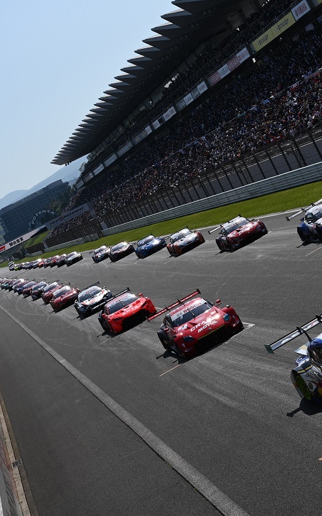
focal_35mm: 80
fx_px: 1124
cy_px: 257
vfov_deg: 25.8
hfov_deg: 16.1
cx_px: 291
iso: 100
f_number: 14
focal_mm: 52
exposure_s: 1/200
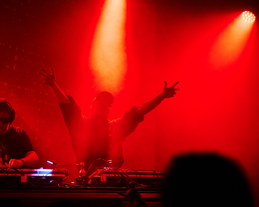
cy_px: 103
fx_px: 997
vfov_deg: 11.9
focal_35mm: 130
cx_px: 107
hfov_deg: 14.8
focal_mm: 115
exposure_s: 1/250
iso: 500
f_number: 4
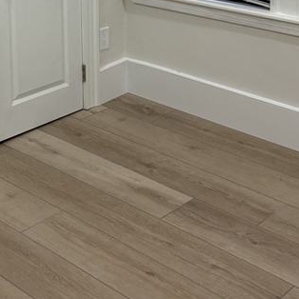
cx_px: 75
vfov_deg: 21.9
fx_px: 733
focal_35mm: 75
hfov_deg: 22.8
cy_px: -25
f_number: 1.6
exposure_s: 1/120
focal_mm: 5.96
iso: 80
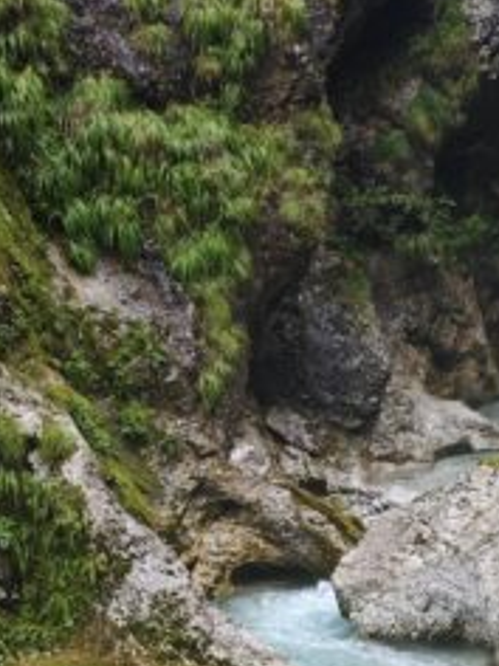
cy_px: 576
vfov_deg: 19.3
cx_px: 118
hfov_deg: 14.7
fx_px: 1922
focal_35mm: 100
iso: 160
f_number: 2
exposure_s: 1/100
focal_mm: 8.72
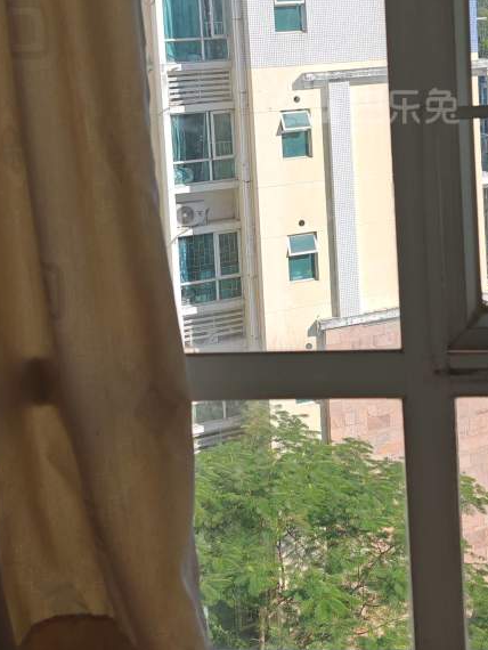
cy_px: 95
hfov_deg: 24.9
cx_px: 368
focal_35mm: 58
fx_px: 1089
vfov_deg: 32.0
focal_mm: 7.62
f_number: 1.6
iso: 50
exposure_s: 1/2300
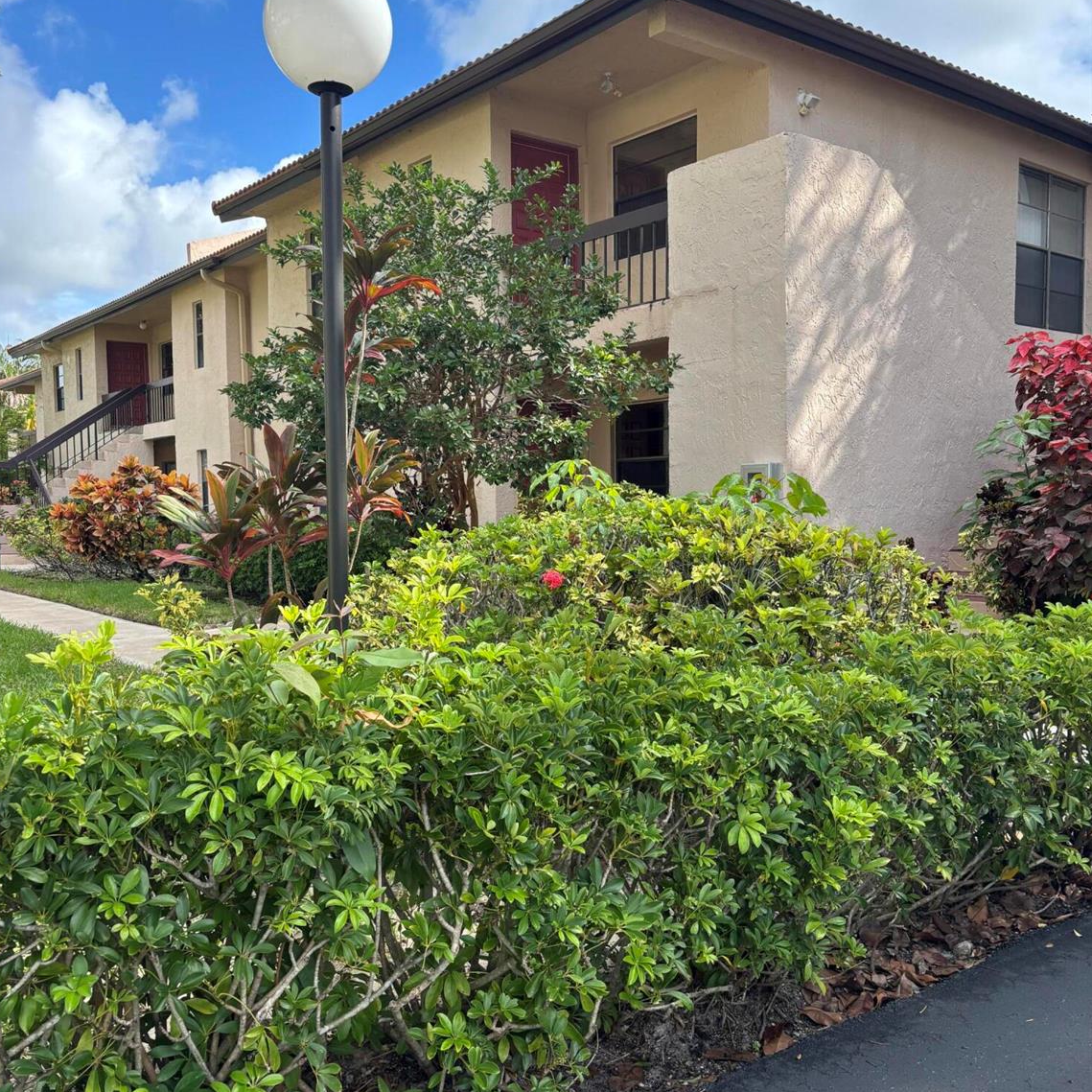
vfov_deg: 52.5
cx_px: 544
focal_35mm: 31
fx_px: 1106
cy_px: 572
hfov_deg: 52.5
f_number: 1.6
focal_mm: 5.96
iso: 50
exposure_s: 1/927
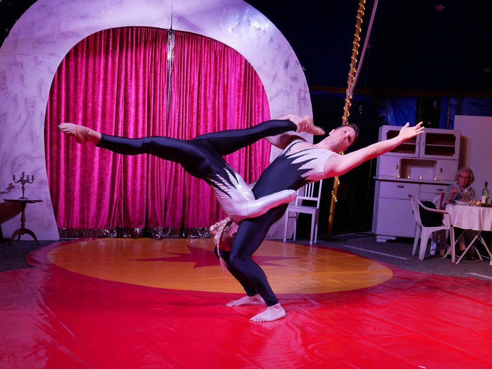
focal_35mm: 46
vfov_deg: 31.5
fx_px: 654
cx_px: 246
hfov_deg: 41.2
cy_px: 184
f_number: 4.9
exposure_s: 1/60
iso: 1600
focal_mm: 23
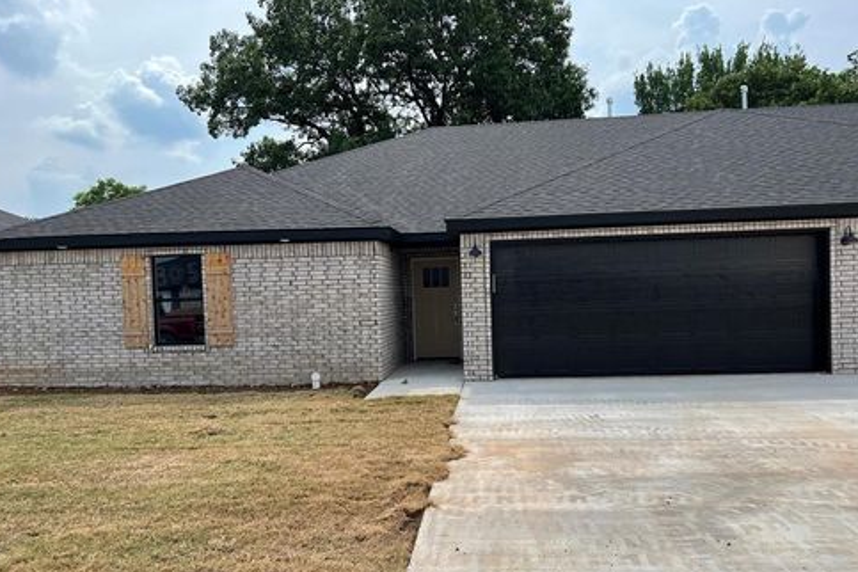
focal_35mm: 28
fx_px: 667
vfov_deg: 46.3
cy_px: 319
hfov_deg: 65.5
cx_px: 425
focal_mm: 5.7
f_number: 1.5
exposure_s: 1/3704
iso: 50
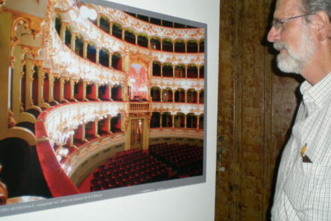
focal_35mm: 40
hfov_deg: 48.5
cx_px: 167
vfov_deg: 33.4
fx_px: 368
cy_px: 103
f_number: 3.1
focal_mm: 6.3
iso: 85
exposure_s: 1/60
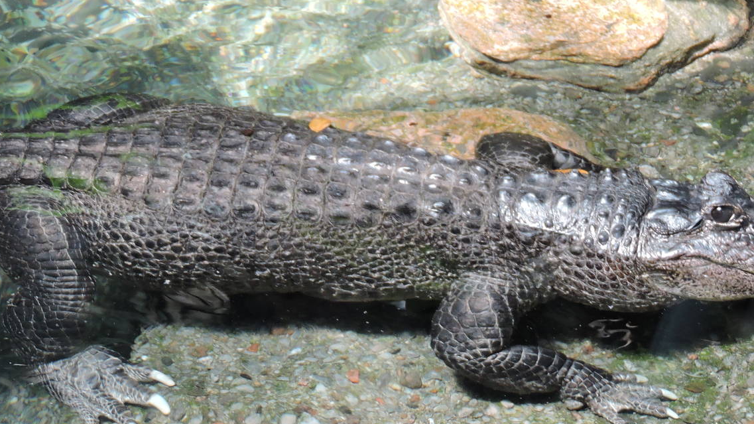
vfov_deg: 7.5
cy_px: 94
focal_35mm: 161
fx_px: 3218
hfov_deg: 13.4
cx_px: 383
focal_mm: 18.7
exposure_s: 1/100
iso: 360
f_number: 4.2
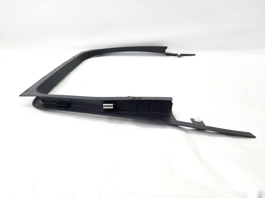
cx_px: 132
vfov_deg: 54.9
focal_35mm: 25
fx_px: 191
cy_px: 99
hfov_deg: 69.4
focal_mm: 4.6
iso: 80
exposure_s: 1/50
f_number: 2
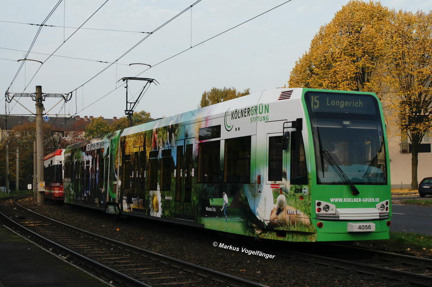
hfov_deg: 37.9
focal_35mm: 52
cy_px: 144
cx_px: 216
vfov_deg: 25.7
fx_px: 629
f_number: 13
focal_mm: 35
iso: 3200
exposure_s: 1/1000
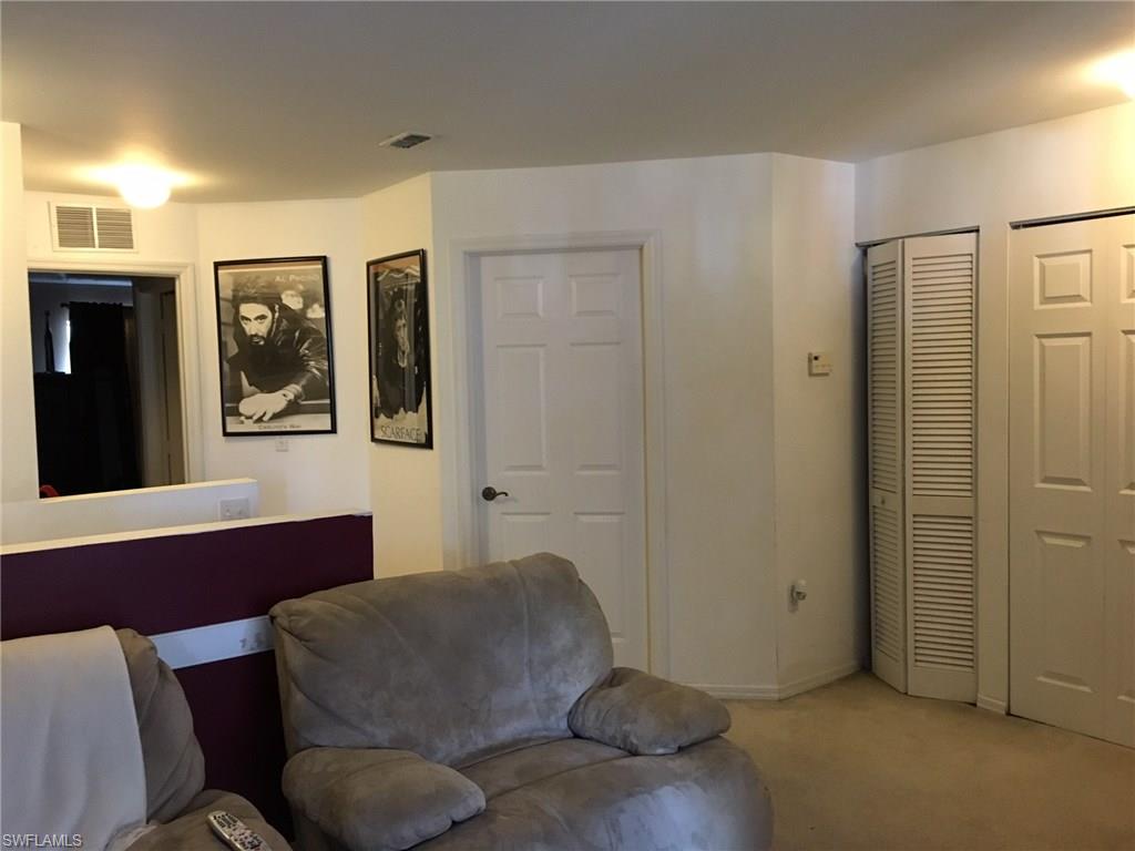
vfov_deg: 48.2
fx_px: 951
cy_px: 426
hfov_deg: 61.7
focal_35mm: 29
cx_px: 568
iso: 200
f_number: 2.2
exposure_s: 1/15
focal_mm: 4.15
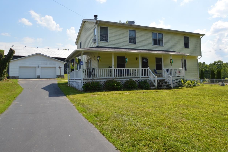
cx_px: 124
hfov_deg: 71.4
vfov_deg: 51.1
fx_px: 158
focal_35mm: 25
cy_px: 70
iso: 100
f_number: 8
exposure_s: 1/250
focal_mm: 14
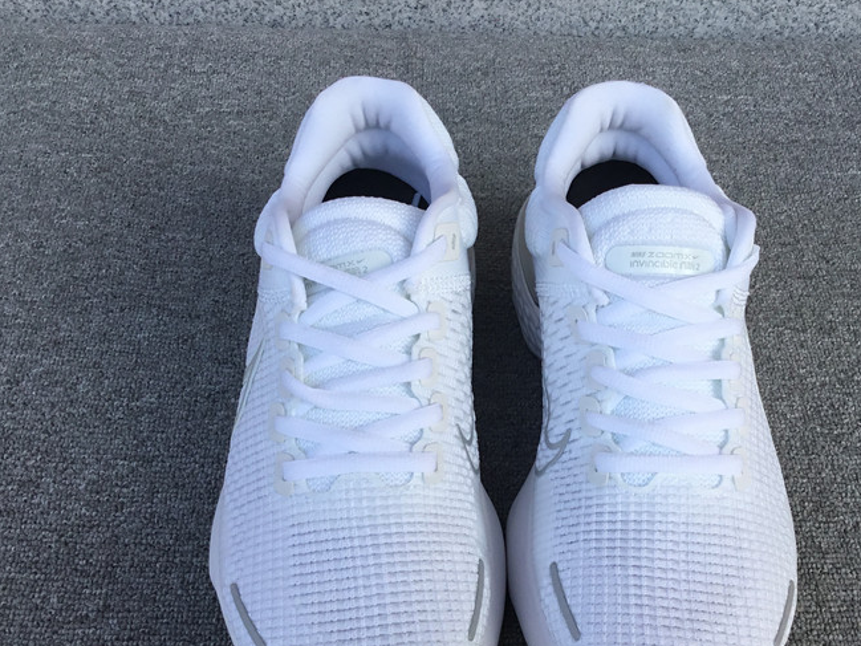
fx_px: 1070
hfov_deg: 43.8
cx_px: 478
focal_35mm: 43
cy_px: 421
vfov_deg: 33.4
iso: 25
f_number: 2.4
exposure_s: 1/337
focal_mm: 3.3
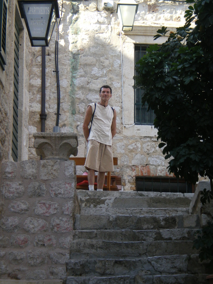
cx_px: 106
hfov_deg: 13.7
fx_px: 886
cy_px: 142
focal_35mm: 108
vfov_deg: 18.2
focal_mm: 18.9
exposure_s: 1/100
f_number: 5.9
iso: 160
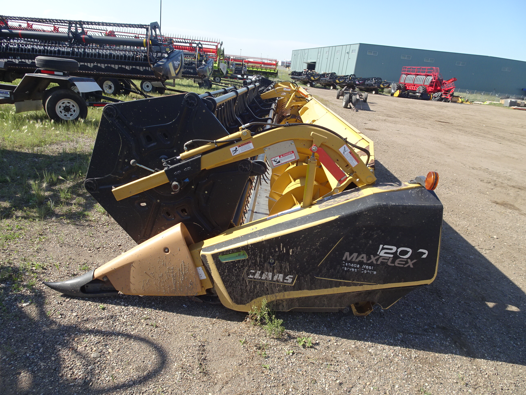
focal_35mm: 24
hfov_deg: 71.6
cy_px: 198
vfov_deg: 56.8
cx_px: 263
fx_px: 365
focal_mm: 4.1
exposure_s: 1/500
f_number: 3.5
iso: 80
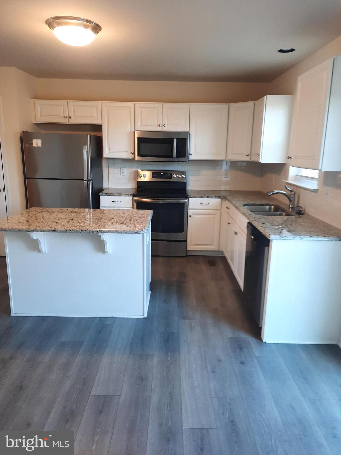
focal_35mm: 25
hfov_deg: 54.9
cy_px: 228
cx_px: 170
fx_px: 328
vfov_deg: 69.4
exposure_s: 1/60
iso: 160
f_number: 2
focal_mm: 4.6
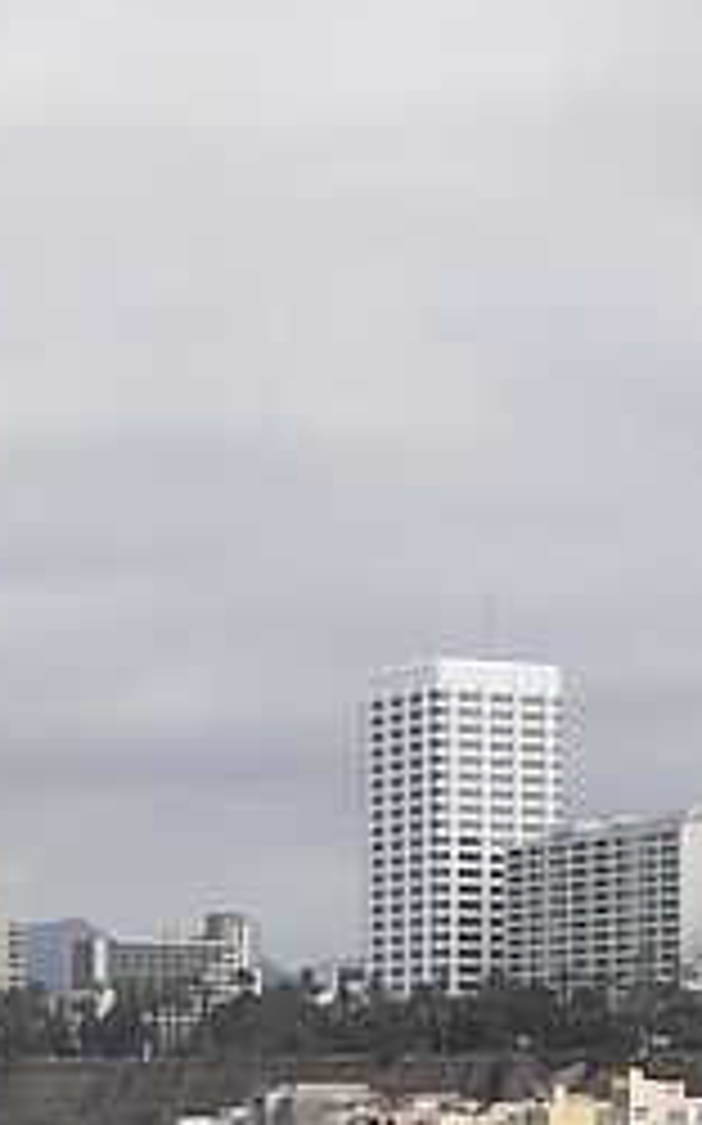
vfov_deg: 15.8
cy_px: 1188
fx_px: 3953
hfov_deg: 10.0
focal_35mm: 129
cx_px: -63
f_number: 5.6
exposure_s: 1/640
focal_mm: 5.8
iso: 50
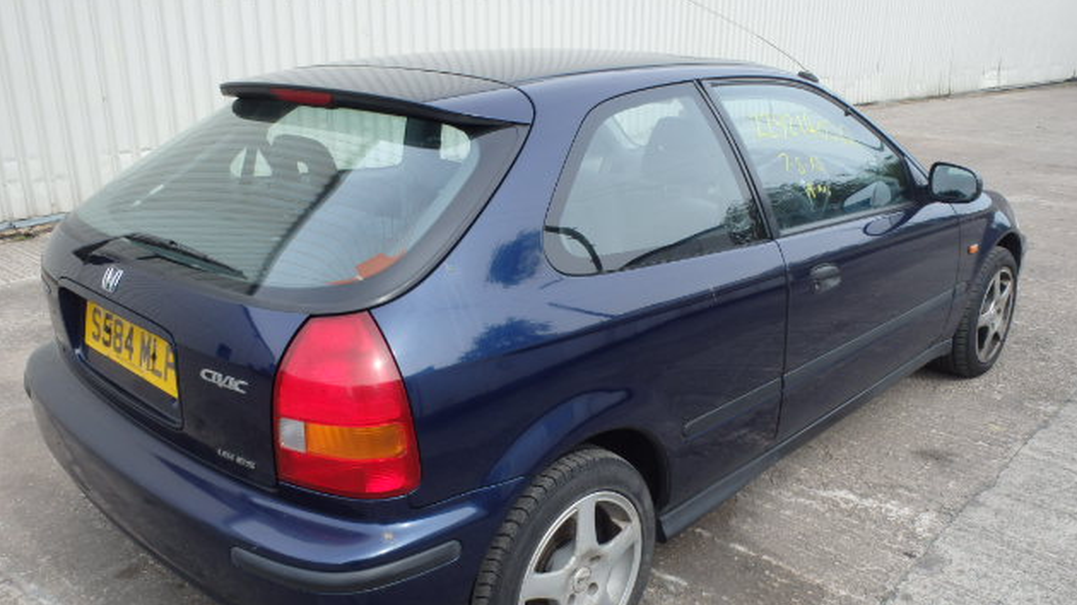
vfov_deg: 37.7
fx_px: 885
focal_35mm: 31
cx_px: 544
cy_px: 335
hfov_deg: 62.6
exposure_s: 1/320
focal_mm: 5
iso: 125
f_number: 3.9
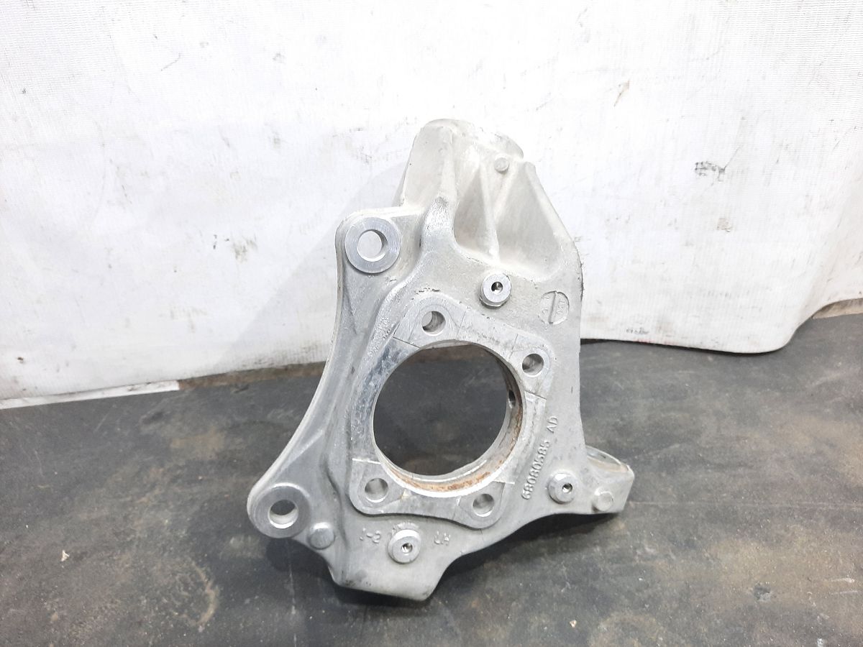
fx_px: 623
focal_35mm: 25
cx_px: 432
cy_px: 324
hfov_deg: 69.4
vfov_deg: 54.9
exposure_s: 1/33
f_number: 2
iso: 320
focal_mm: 4.6
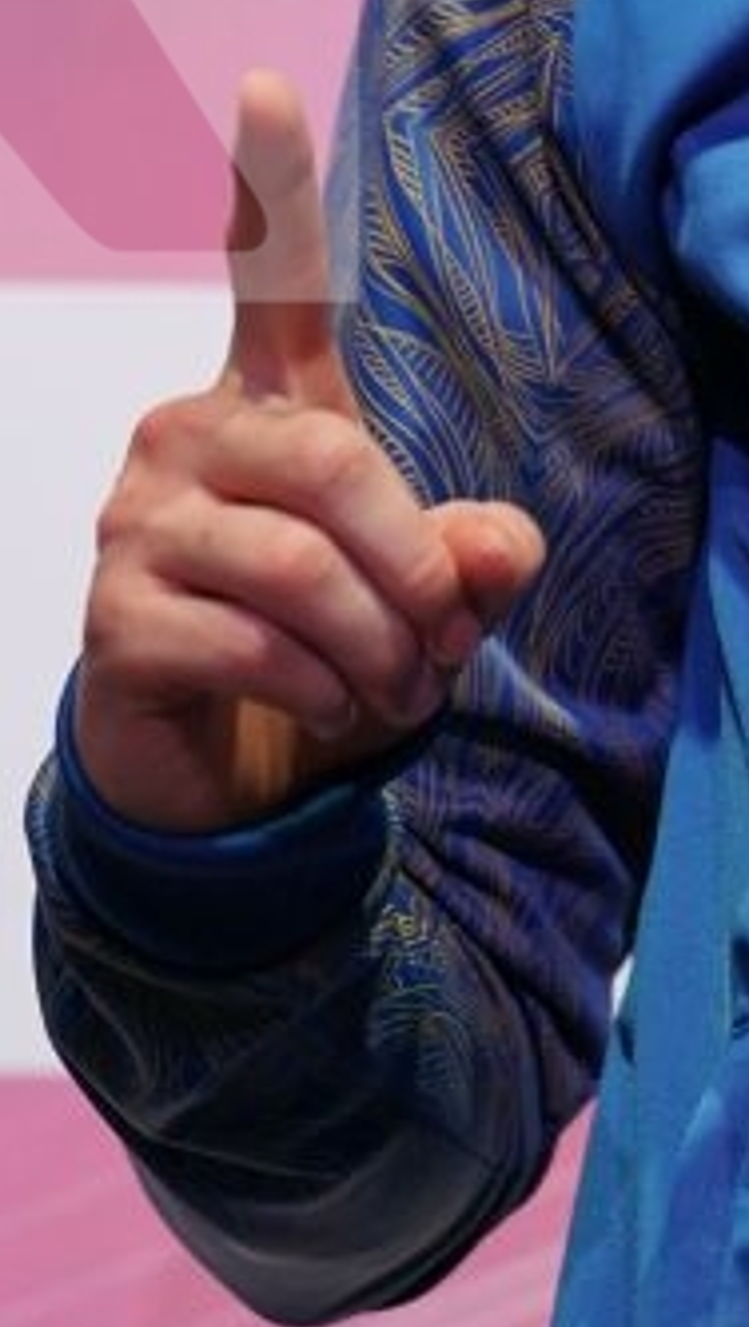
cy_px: -60
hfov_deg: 1.6
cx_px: 1339
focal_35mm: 754
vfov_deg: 2.9
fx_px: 26548
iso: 640
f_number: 2.8
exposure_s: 1/250
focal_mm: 200
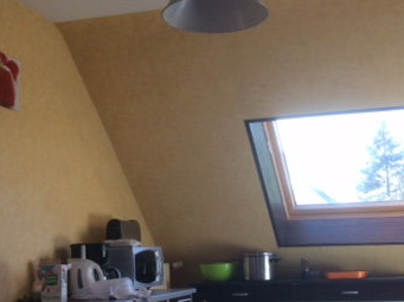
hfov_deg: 32.1
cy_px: 194
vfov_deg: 24.3
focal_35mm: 60
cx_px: 242
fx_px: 700
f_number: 2.4
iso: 40
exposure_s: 1/60
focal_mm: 3.3
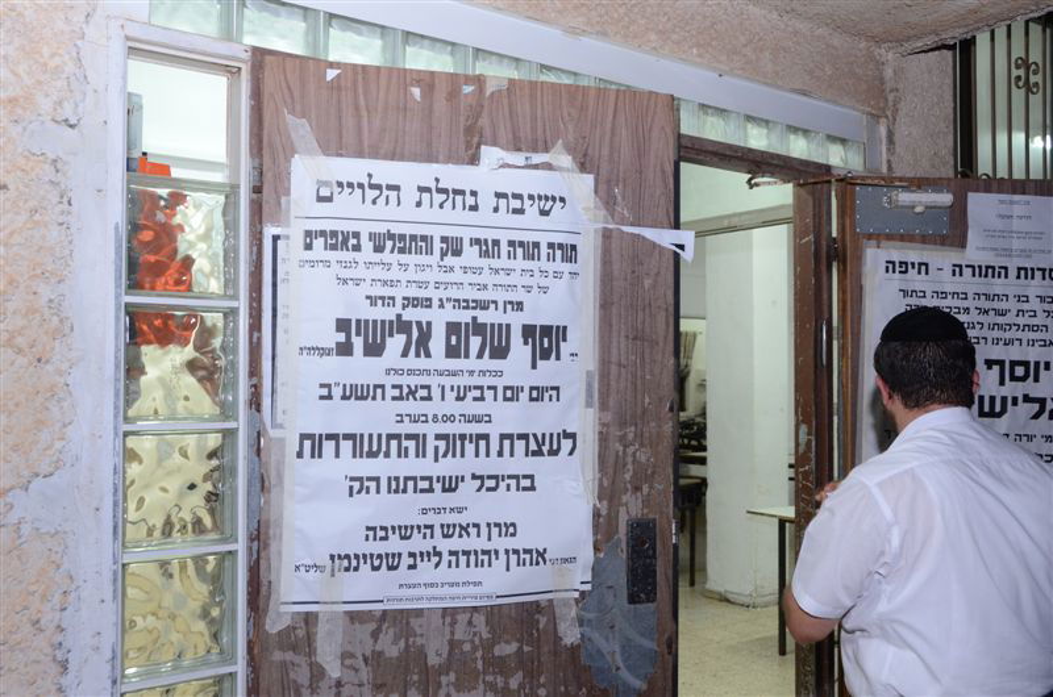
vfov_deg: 36.7
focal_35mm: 36
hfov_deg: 53.2
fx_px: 1051
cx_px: 526
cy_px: 348
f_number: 5.6
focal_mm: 24
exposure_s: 1/60
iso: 2000
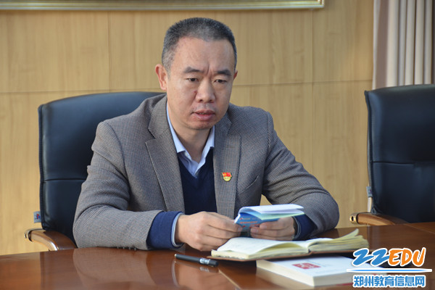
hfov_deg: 16.7
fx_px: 1486
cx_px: 218
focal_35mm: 123
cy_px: 145
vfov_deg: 11.1
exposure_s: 1/40
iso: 320
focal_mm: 82
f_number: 5
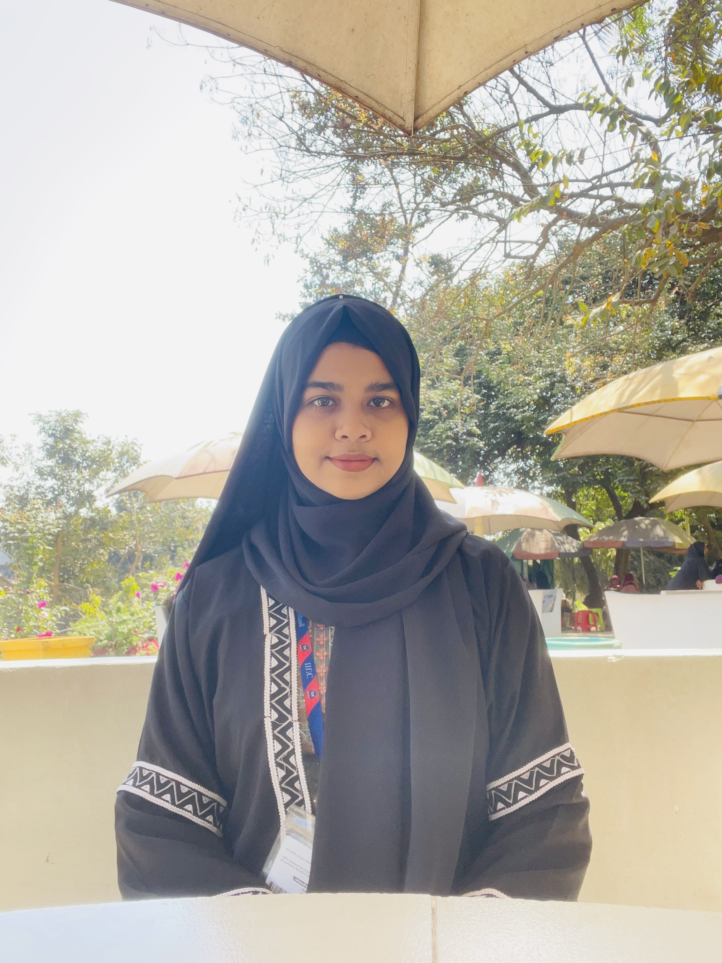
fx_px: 834
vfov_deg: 60.0
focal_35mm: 30
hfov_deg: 46.8
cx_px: 361
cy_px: 482
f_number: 2.2
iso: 25
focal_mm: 2.71
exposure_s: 1/173
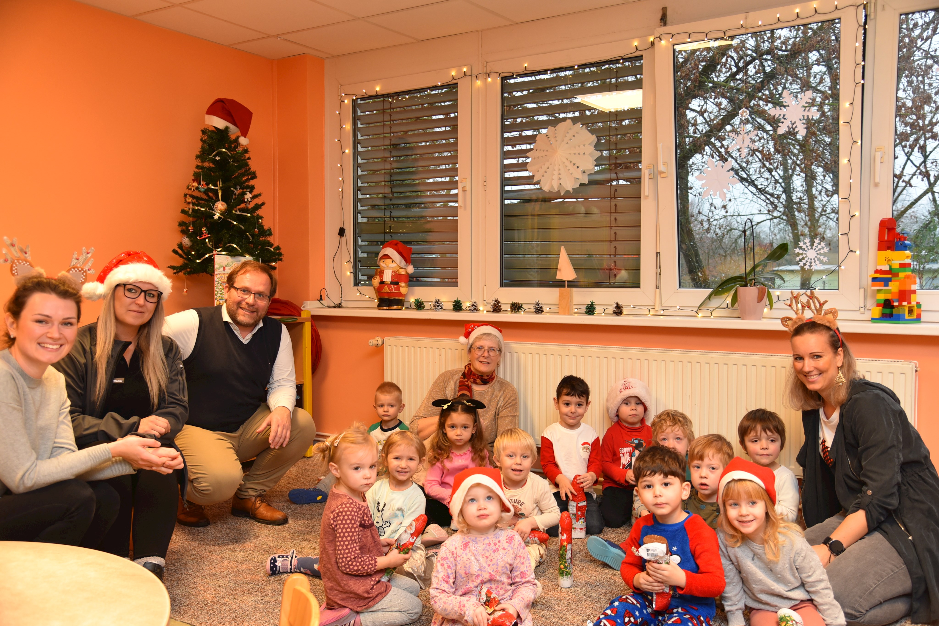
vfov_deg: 38.9
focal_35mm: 34
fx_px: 887
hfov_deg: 55.8
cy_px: 313
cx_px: 470
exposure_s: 1/80
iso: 800
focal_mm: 34
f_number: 4.5
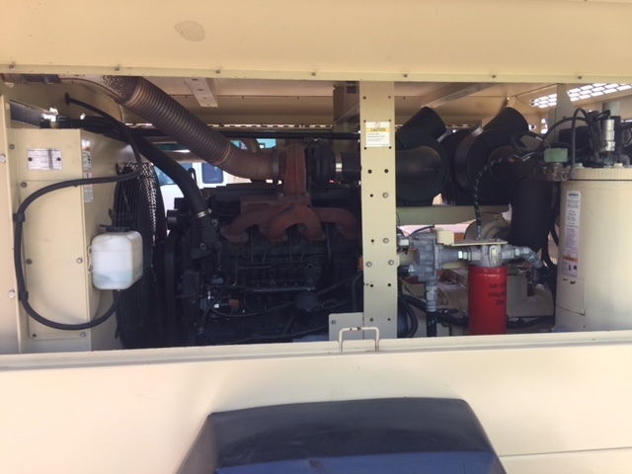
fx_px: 529
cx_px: 316
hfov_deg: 61.7
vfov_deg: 48.2
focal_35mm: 29
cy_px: 237
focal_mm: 4.15
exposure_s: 1/260
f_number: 2.2
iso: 32
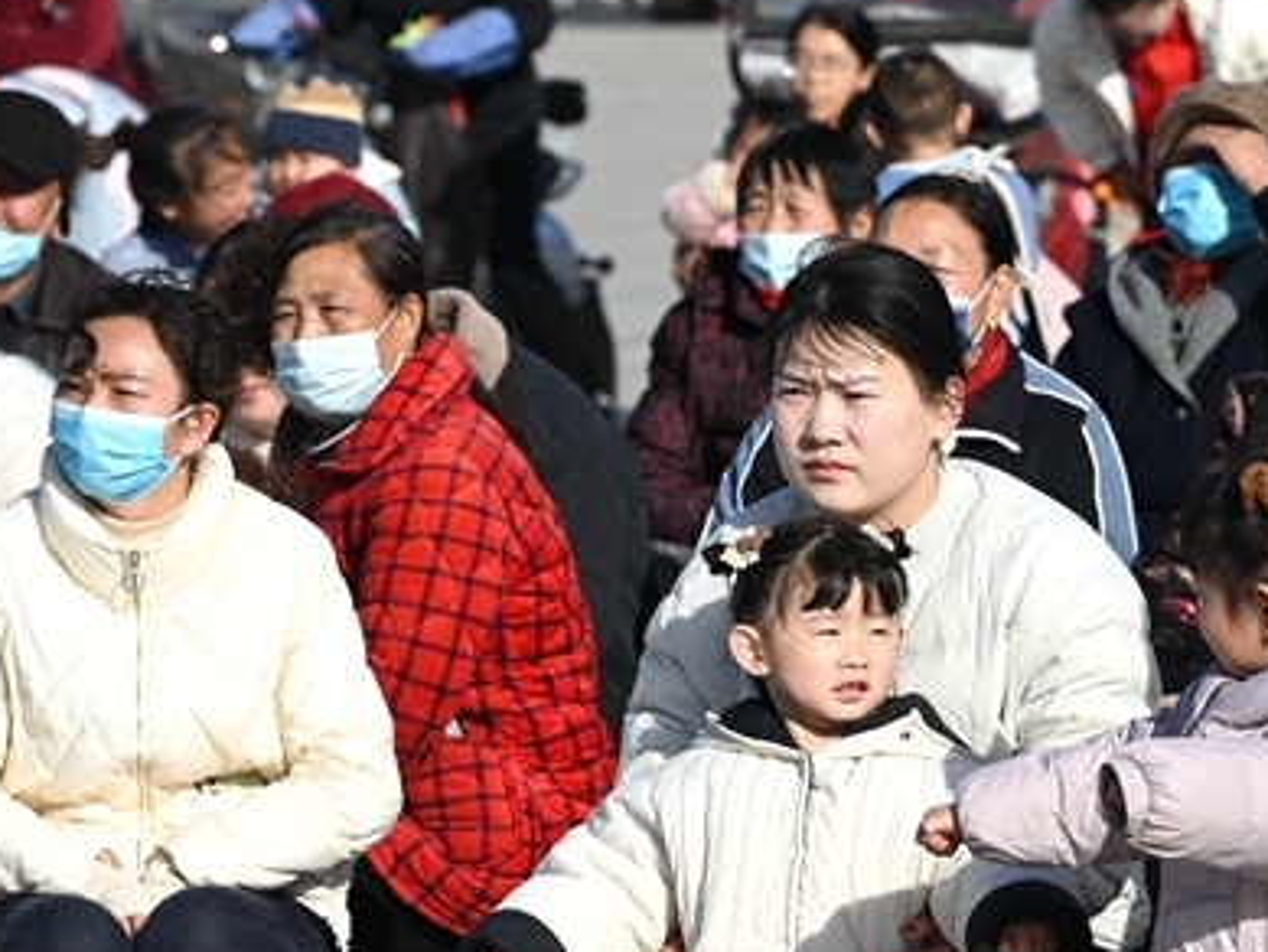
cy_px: 634
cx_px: 1081
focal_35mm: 236
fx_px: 8647
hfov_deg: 8.4
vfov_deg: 6.3
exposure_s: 1/1000
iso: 100
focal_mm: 110
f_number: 5
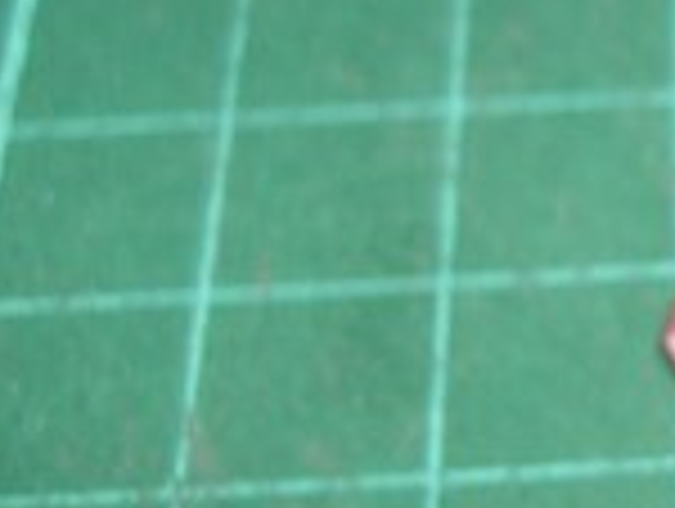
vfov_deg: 10.6
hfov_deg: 12.7
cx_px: 1260
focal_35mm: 140
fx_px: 2734
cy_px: 256
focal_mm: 5.8
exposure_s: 1/45
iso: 100
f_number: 2.8
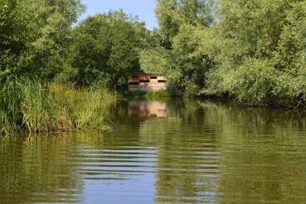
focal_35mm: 82
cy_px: 102
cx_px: 153
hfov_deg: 24.6
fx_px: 701
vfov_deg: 16.5
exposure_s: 1/400
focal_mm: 55
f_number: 11
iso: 400
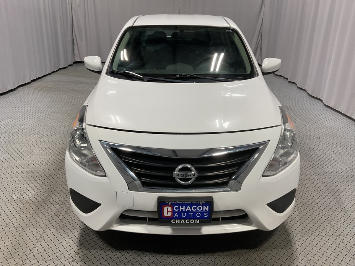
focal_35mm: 30
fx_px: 308
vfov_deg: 46.8
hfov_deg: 60.0
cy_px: 130
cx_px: 180
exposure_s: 1/100
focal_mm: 3
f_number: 1.8
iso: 40
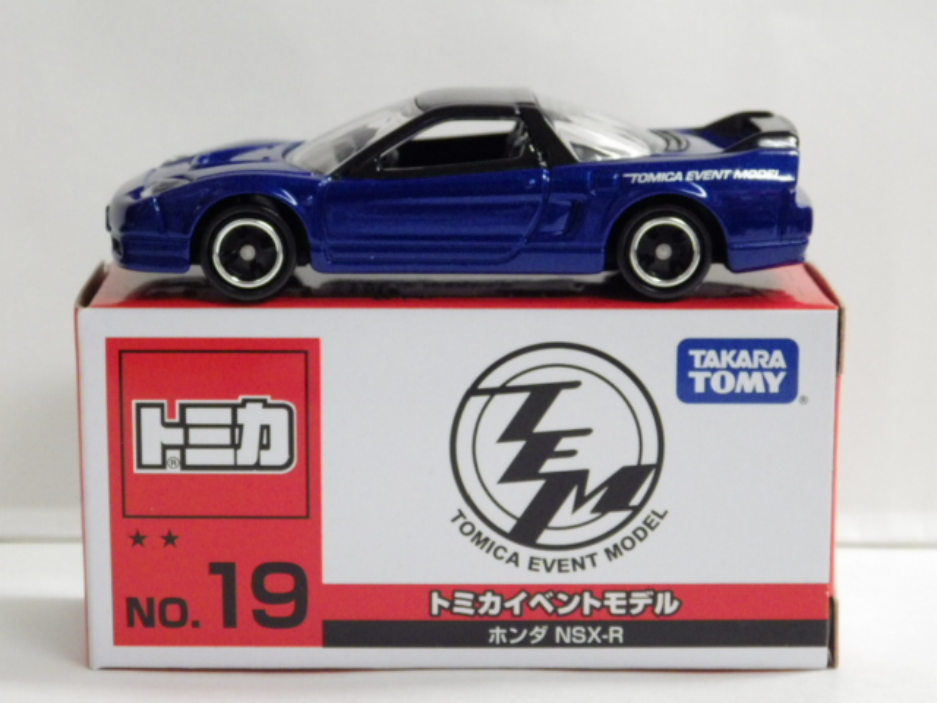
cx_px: 468
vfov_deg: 14.4
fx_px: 2788
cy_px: 352
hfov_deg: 19.1
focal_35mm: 103
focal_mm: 18.4
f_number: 4.6
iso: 800
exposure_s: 1/45
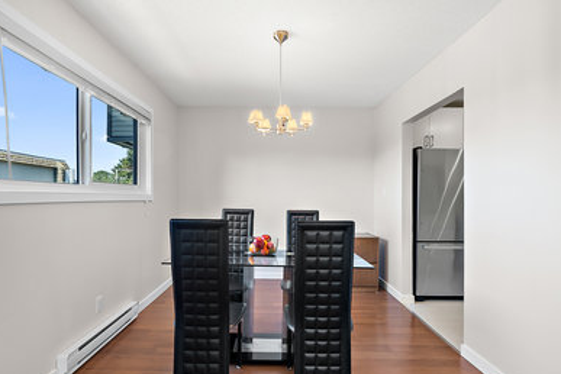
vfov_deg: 67.3
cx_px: 272
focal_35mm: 18
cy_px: 199
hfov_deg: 90.0
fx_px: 280
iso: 320
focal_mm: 16
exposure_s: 1/3
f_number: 7.1
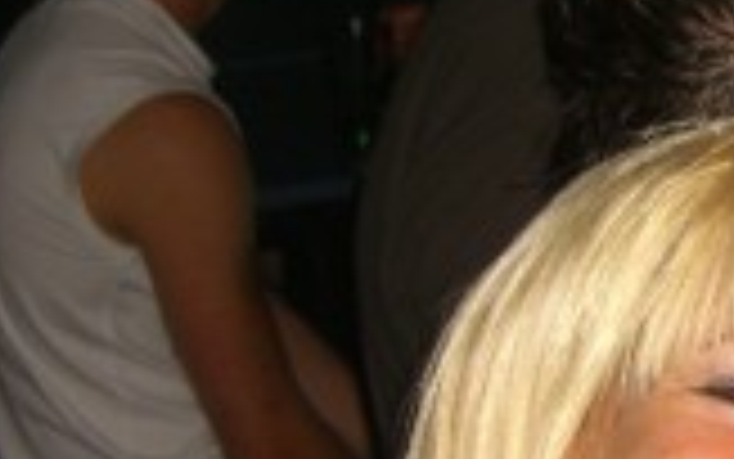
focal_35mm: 148
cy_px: 369
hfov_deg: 13.7
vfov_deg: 8.8
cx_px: 928
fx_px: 2962
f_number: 2.8
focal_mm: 7.9
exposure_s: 1/60
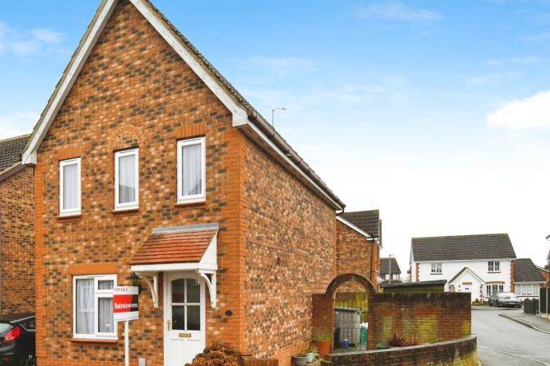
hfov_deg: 73.7
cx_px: 182
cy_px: 217
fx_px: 351
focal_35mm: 23
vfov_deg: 54.7
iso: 800
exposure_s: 1/400
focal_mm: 15
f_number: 8
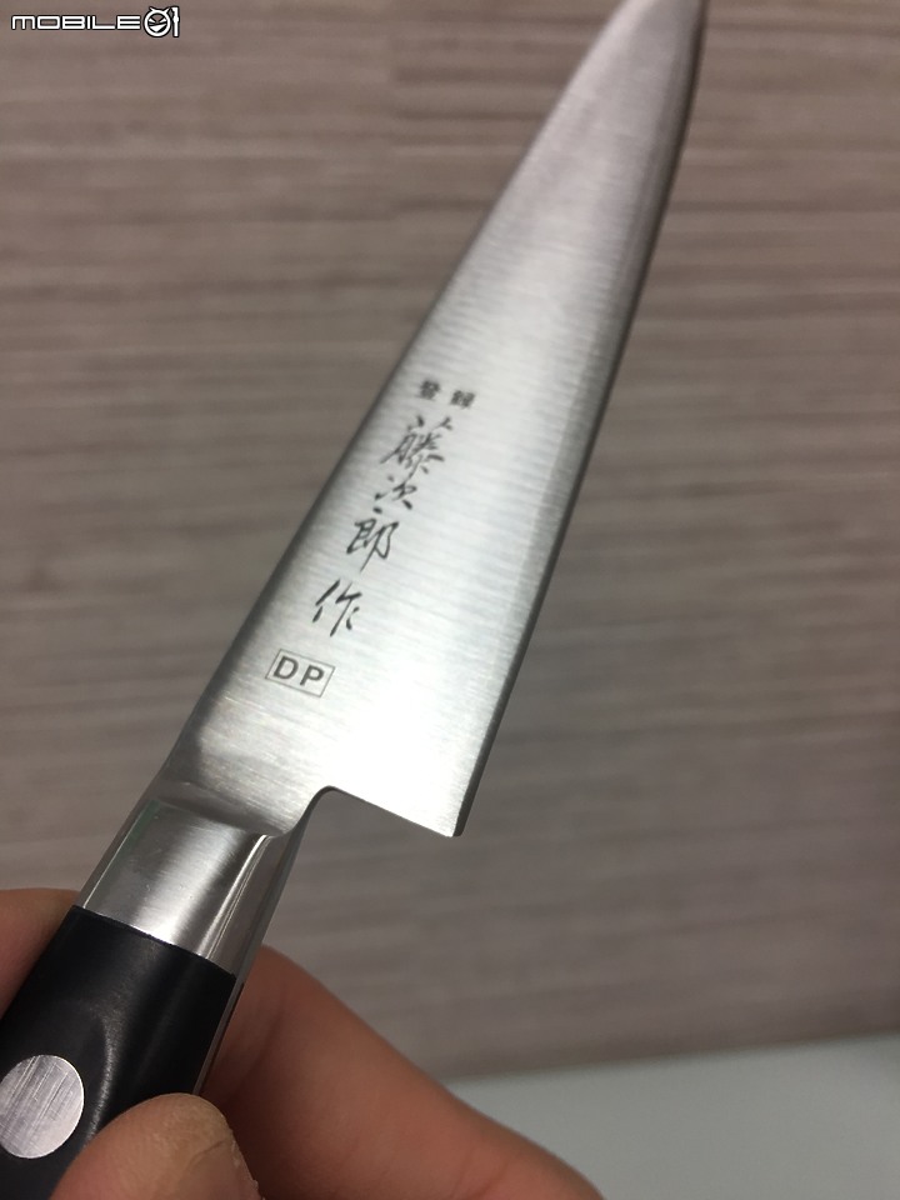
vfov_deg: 61.7
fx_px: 1005
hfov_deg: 48.2
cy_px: 600
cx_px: 450
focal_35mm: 29
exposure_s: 1/60
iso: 40
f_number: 2.2
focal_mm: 4.15
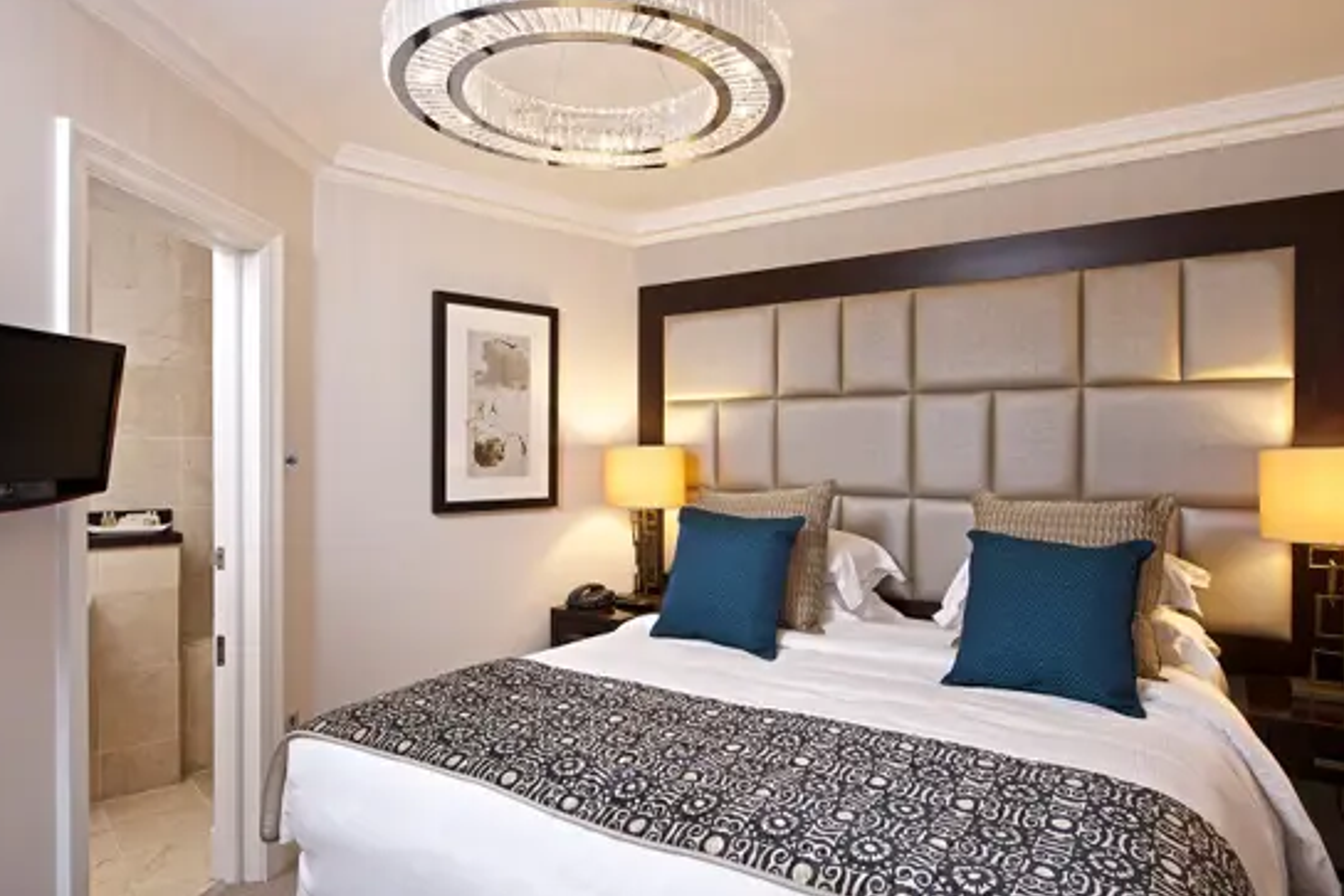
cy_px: 457
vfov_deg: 57.3
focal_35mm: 22
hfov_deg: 78.6
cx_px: 689
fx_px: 822
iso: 100
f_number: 8
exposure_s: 1/2.5
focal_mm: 21
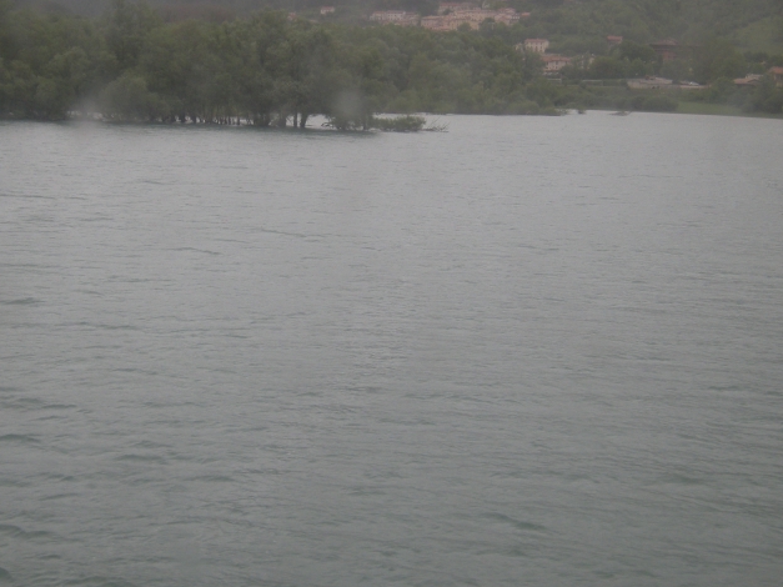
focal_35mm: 88
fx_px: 1990
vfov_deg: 16.8
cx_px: 301
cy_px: 261
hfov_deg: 22.2
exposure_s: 1/122
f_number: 4.4
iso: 112
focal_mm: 11.5
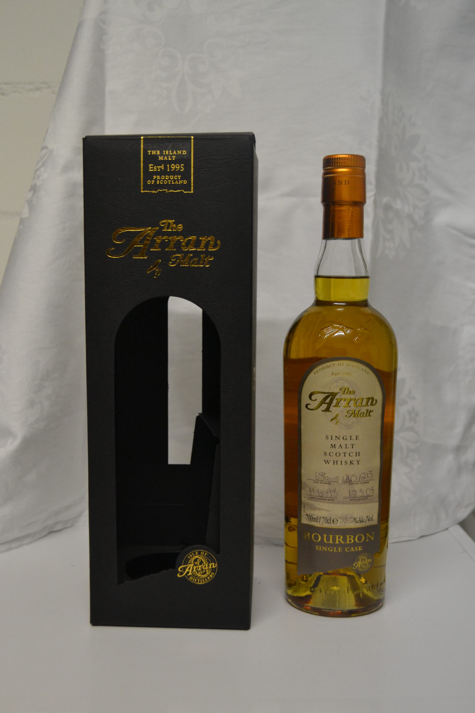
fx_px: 861
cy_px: 356
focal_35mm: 44
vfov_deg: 45.0
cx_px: 238
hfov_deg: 30.9
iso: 1100
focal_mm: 29
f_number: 4.5
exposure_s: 1/60
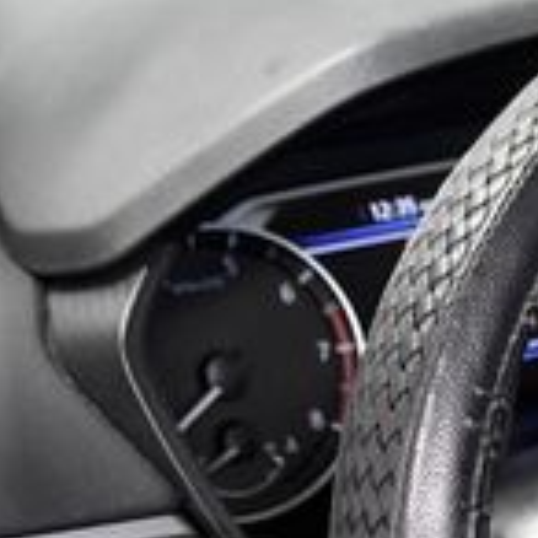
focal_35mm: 168
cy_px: 625
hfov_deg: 9.8
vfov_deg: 10.3
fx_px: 2954
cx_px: 995
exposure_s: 1/125
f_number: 4
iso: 2500
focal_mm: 30
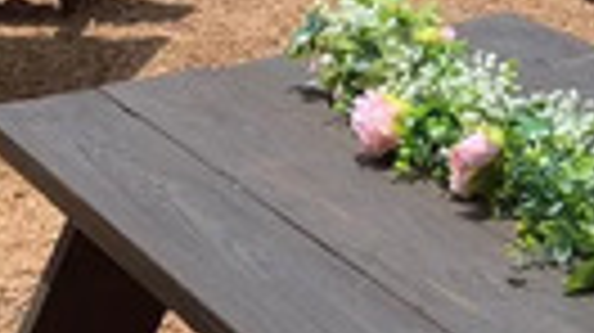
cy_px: -45
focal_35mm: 129
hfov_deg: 16.3
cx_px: 616
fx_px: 2030
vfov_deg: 9.3
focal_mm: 4.25
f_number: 1.8
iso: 25
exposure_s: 1/1350
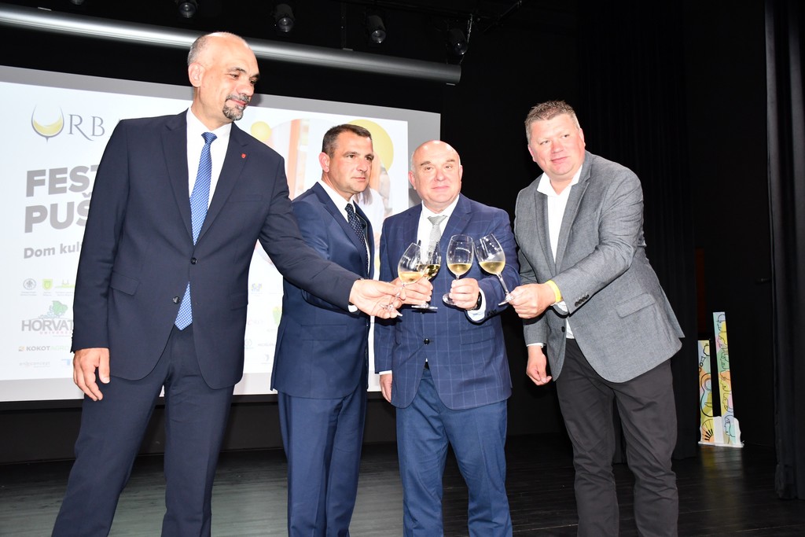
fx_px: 738
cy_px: 268
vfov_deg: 40.0
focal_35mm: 33
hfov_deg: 57.2
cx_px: 402
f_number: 3.5
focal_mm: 22
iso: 1250
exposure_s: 1/60
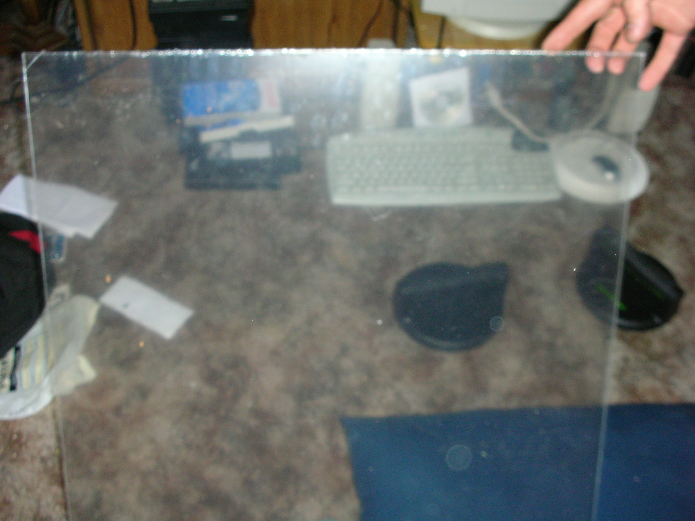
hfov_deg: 41.2
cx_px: 348
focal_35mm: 46
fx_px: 924
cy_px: 260
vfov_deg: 31.5
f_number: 3.5
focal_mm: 7.7
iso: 108
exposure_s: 1/60.1
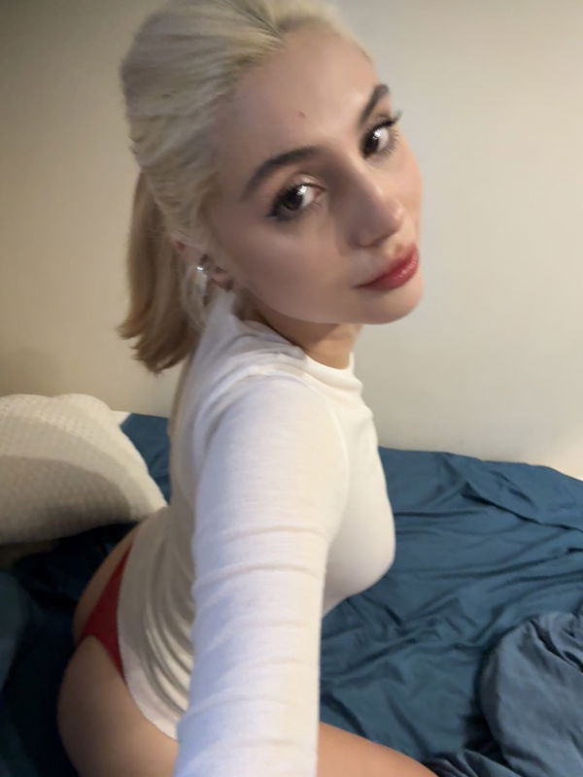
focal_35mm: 23
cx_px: 292
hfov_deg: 58.9
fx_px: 516
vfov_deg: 73.9
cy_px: 388
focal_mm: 2.69
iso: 400
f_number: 1.9
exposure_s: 1/25
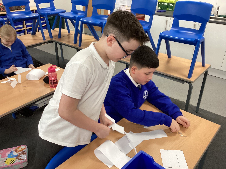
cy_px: 84
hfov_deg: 58.4
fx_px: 202
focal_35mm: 31
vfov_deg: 45.4
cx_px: 113
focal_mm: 3.3
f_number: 2.4
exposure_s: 1/50
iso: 160
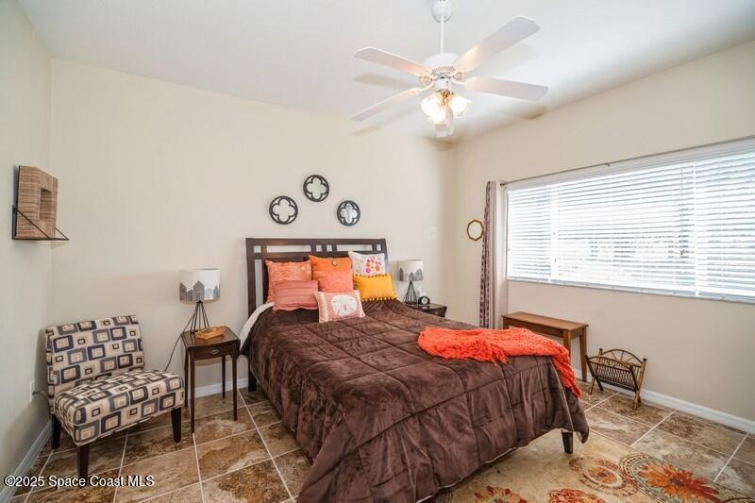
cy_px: 252
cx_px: 378
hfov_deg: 100.4
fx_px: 314
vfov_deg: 77.3
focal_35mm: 15
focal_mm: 15
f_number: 7.1
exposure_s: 1/20
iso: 200
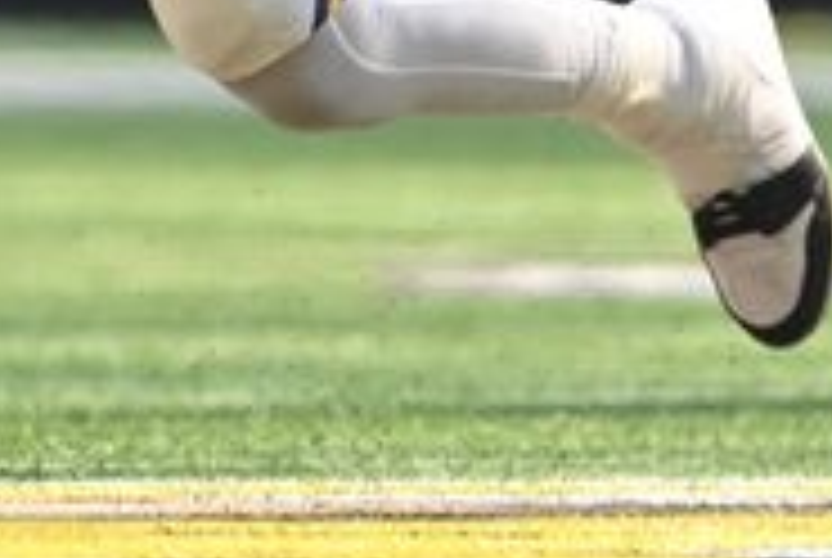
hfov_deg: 0.9
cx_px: 1043
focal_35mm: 2210
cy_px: -722
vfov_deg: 0.6
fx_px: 51157
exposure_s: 1/2000
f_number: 3.5
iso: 800
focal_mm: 400
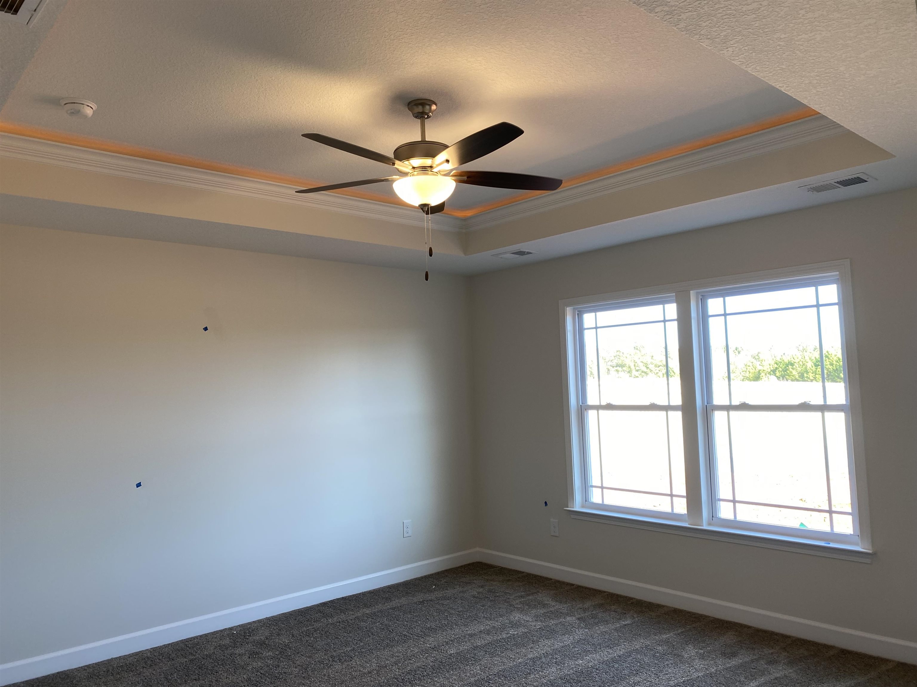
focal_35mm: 26
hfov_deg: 67.3
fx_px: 689
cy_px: 344
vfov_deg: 53.1
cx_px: 458
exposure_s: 1/120
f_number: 1.8
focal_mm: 4.25
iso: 64
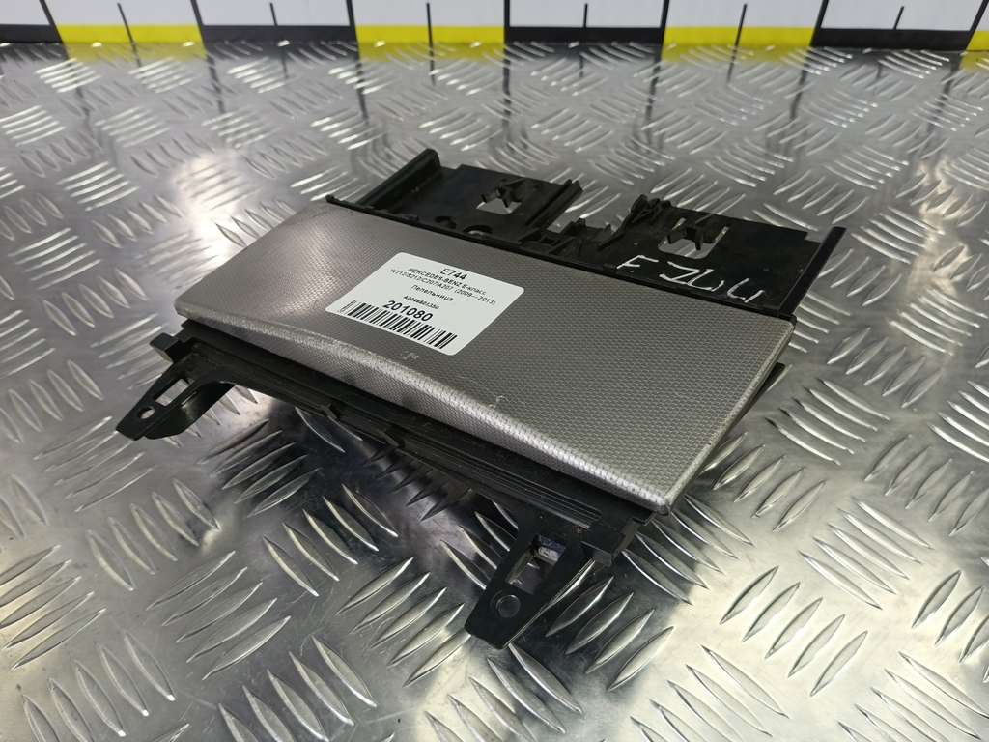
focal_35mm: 23
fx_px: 657
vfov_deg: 58.9
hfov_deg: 73.9
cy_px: 371
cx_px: 494
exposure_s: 1/50
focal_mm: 4.11
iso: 99
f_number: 1.6
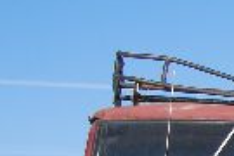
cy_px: 289
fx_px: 1332
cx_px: 525
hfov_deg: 9.2
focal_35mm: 205
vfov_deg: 6.5
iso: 110
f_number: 4
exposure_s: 1/1000
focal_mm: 23
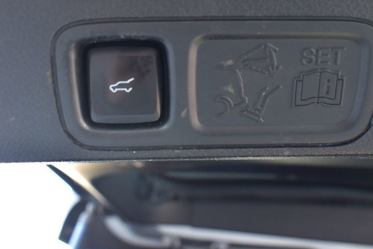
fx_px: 518
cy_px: 106
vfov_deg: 27.0
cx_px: 213
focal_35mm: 50
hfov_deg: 39.5
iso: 400
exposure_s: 1/15
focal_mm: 24
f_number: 6.3
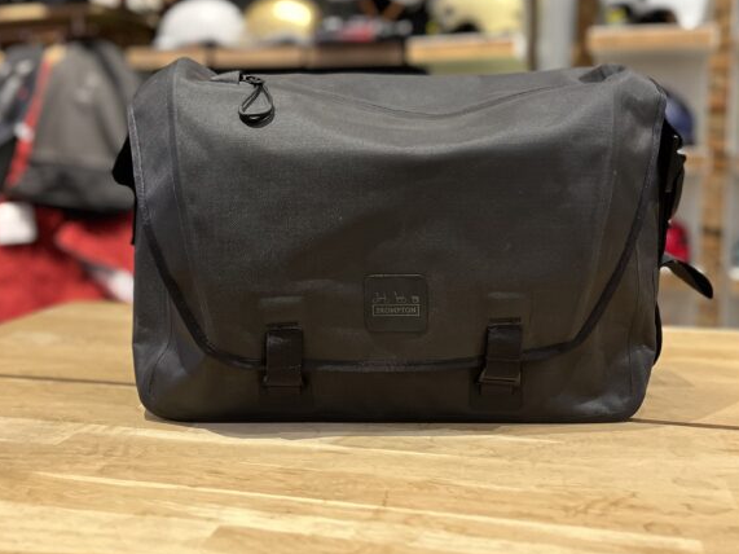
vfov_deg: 40.4
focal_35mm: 35
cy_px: 208
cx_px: 384
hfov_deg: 52.6
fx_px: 747
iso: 400
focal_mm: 5.1
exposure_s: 1/33
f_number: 1.6
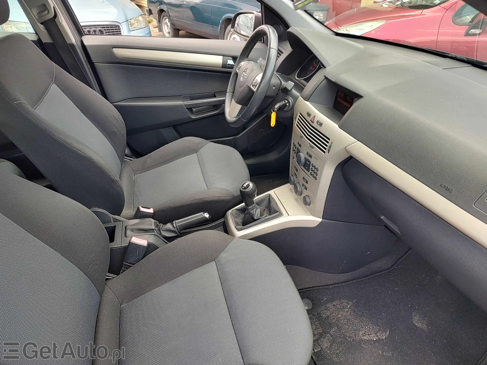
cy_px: 182
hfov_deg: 73.9
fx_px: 324
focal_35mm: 23
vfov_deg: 58.9
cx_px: 244
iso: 100
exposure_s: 1/132
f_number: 1.8
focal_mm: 5.56
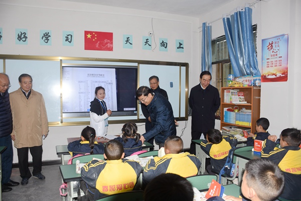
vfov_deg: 47.9
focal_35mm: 27
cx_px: 150
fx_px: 226
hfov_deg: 67.4
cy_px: 100
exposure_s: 1/80
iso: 160
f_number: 4.5
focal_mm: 18
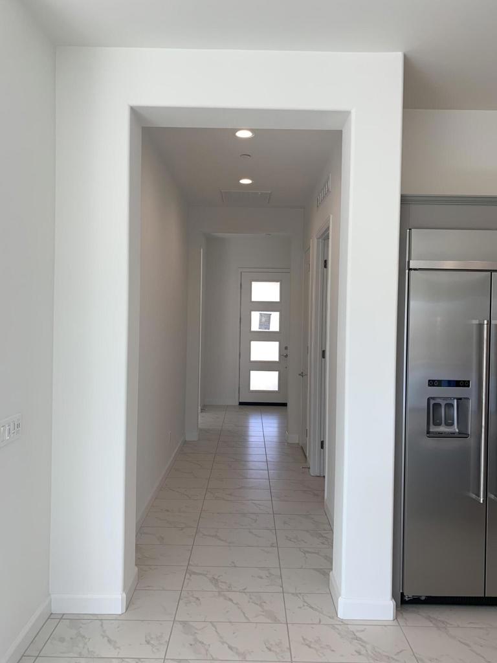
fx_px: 498
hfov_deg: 53.1
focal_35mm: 26
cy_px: 332
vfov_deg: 67.3
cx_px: 248
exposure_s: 1/120
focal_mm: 4.25
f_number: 1.8
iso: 25
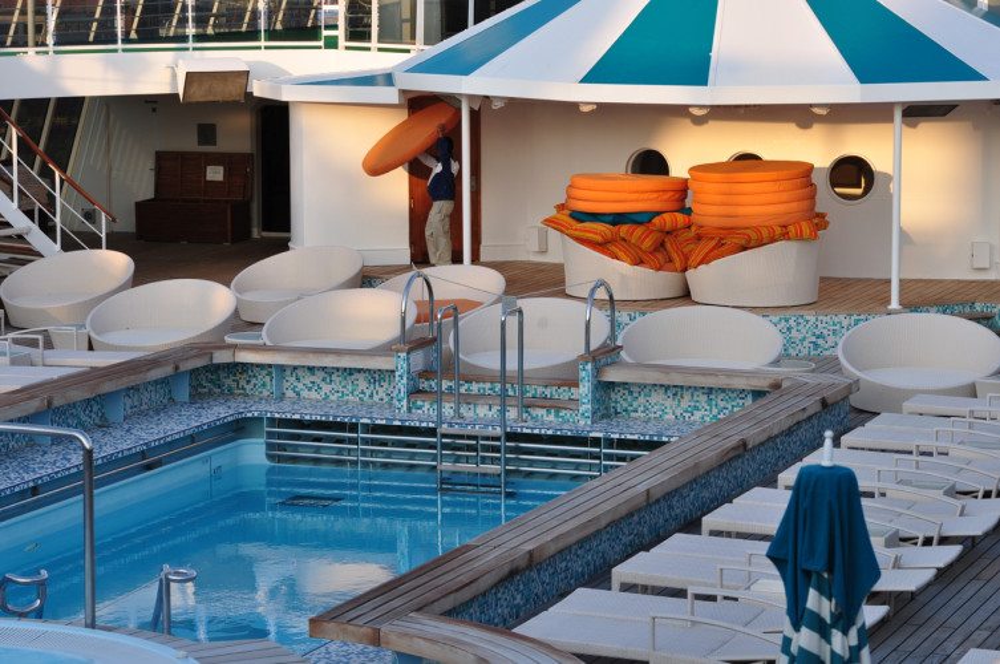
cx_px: 500
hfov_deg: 19.5
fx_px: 2913
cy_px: 332
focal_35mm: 105
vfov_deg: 13.0
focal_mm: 70
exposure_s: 1/125
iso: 200
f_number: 9
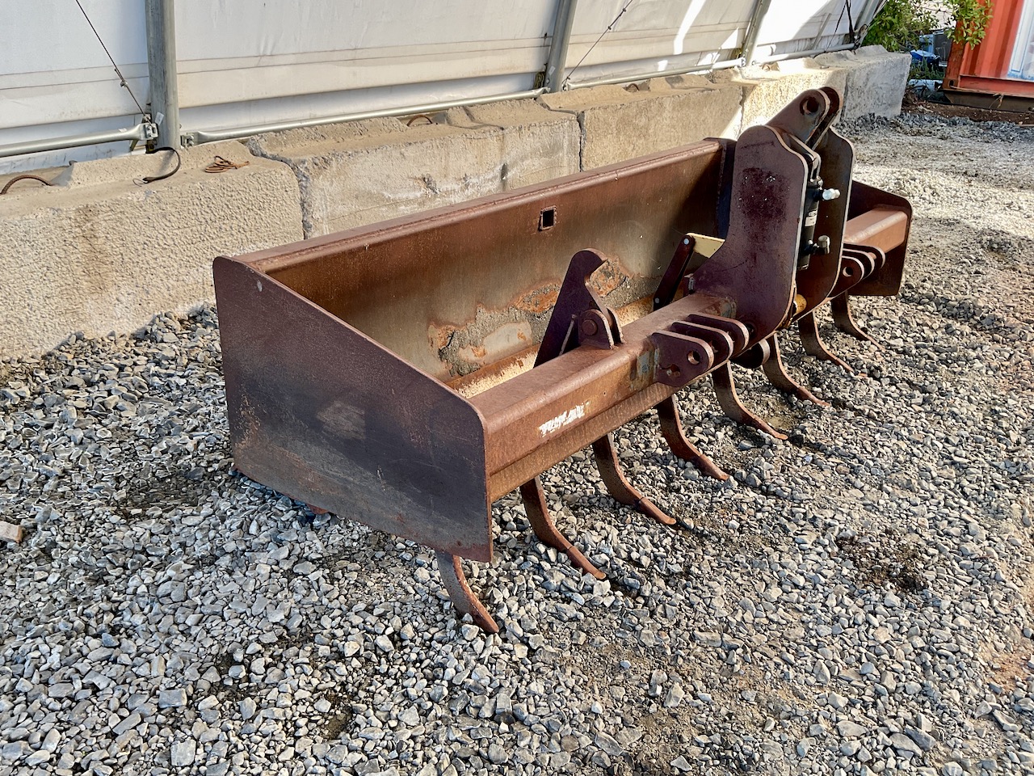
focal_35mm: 29
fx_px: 866
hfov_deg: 61.7
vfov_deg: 48.2
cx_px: 517
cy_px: 388
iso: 16
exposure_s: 1/140
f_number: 1.8
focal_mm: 3
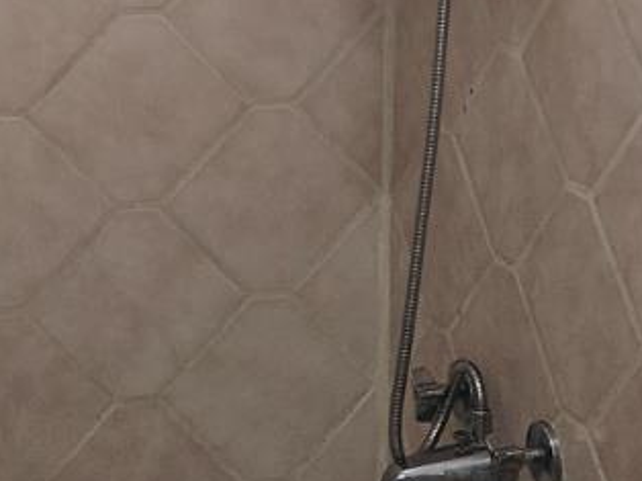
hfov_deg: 17.8
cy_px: -175
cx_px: 172
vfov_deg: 12.9
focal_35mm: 110
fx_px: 2039
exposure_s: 1/60
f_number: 1.8
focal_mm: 5.4
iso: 50
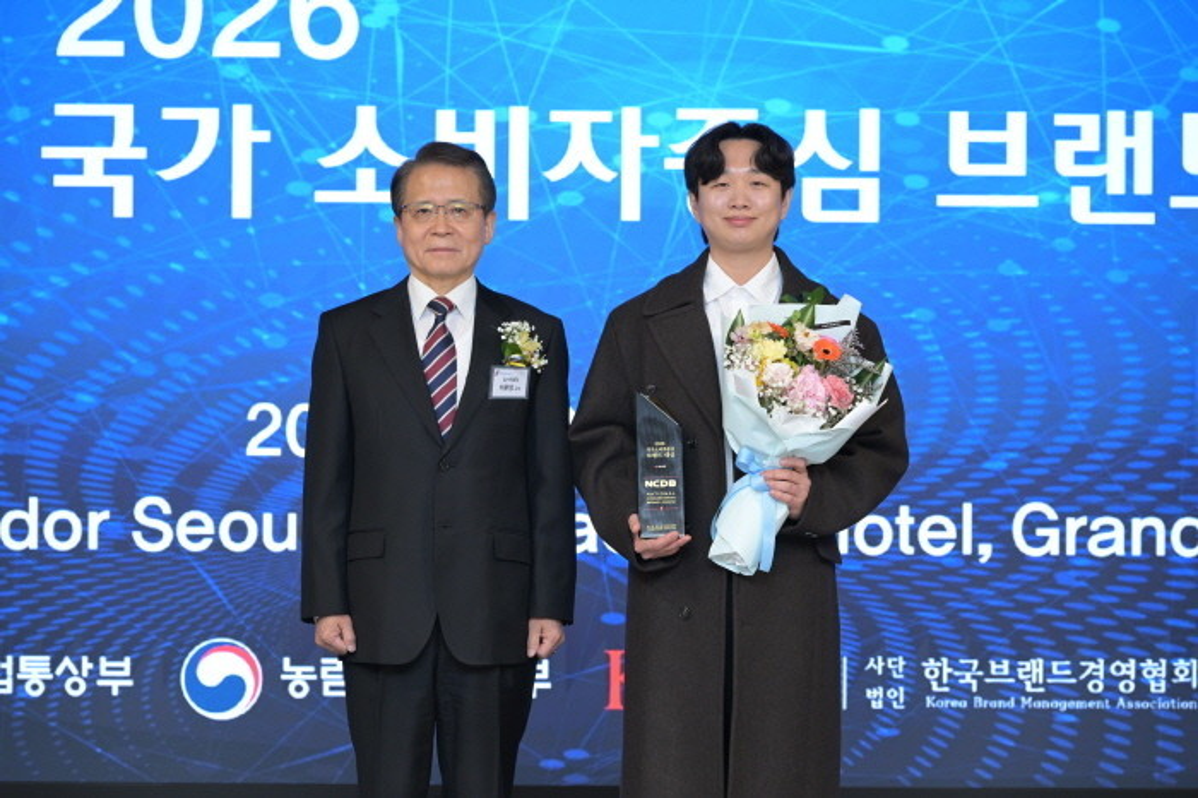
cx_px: 599
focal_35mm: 97
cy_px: 399
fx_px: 3226
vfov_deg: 14.1
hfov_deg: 21.0
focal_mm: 97
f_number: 5.6
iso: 1600
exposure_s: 1/100
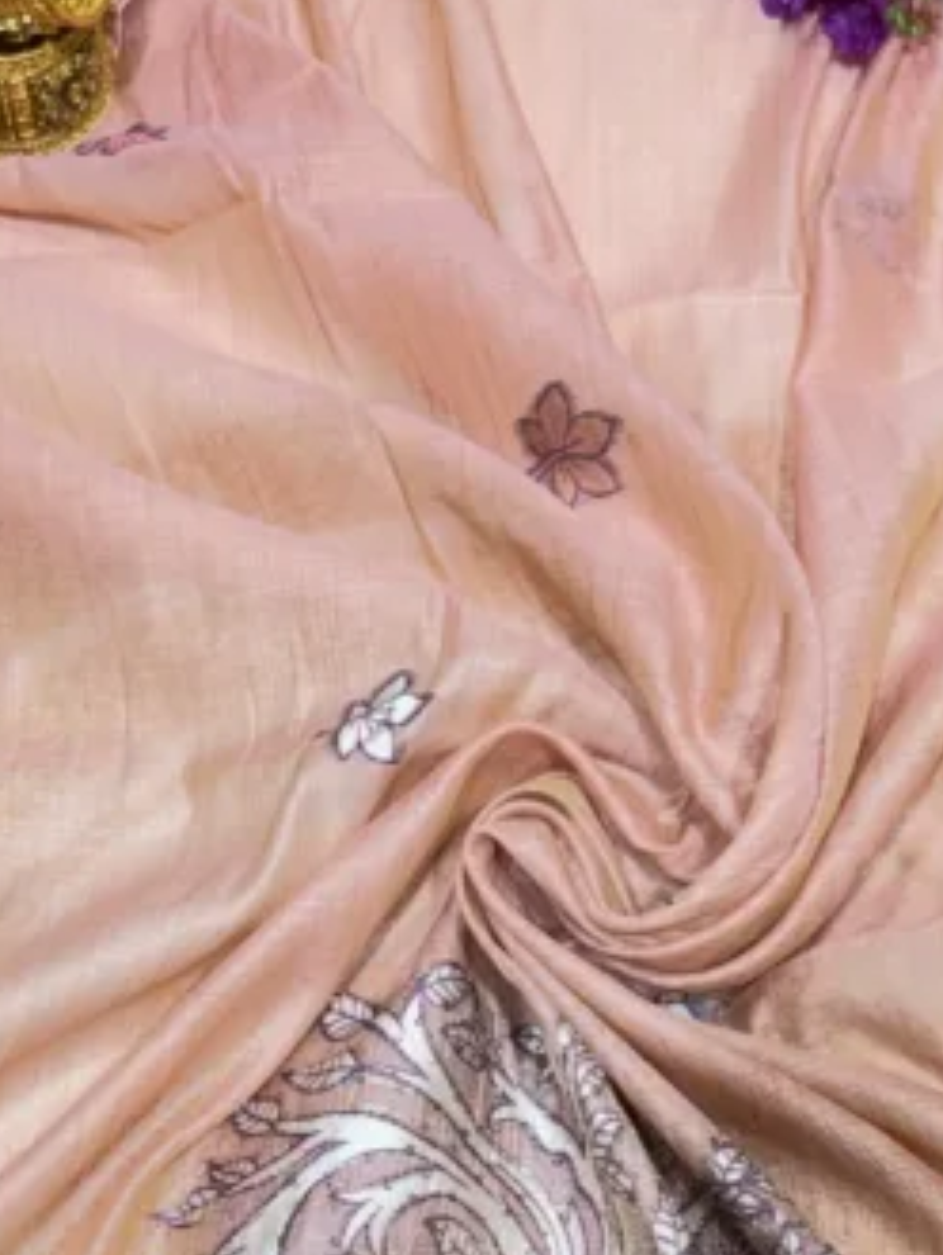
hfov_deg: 20.7
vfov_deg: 25.2
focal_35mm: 71
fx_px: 2576
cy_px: 1428
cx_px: 392
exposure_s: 1/100
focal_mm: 5.96
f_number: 1.6
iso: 50
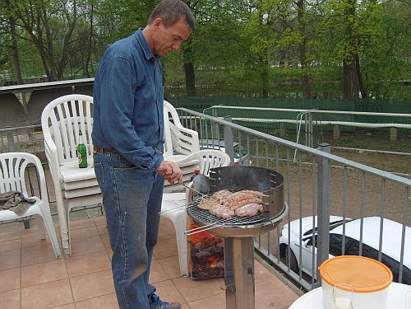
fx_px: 404
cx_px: 206
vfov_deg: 41.8
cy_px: 154
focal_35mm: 34
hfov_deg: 54.0
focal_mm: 7.3
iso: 100
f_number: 7
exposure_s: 1/100
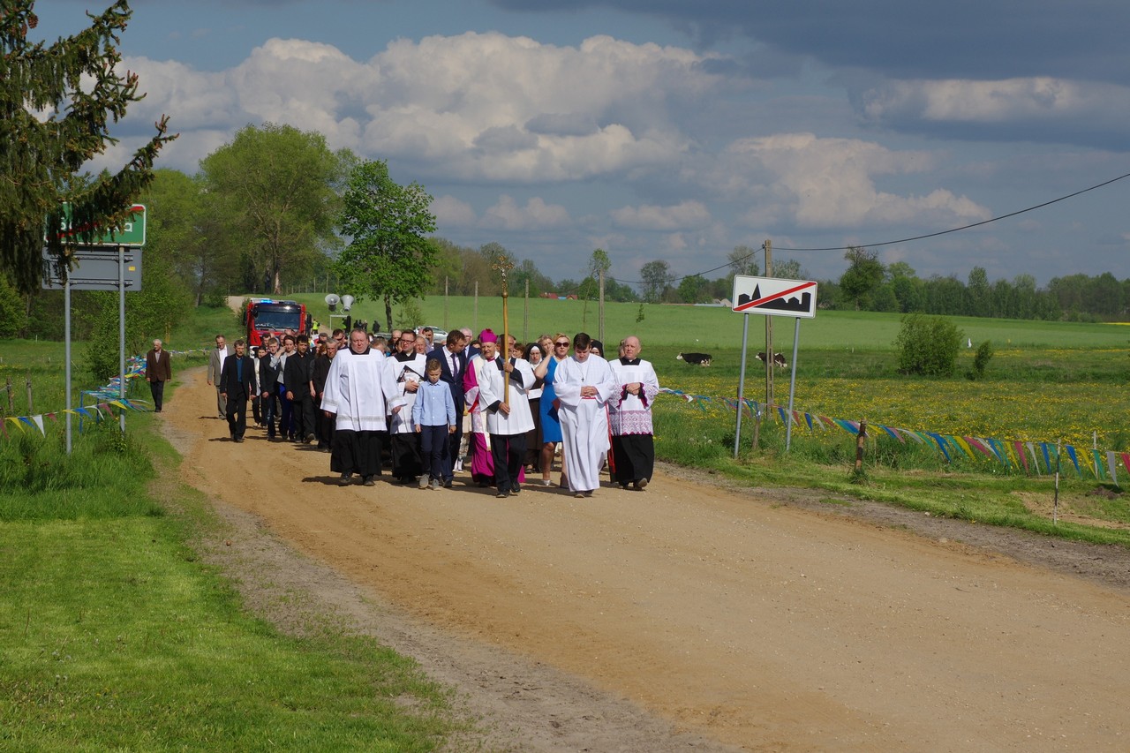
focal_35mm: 105
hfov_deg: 19.5
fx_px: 3295
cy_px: 376
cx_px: 565
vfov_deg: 13.0
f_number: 11
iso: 100
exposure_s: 1/250
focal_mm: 70
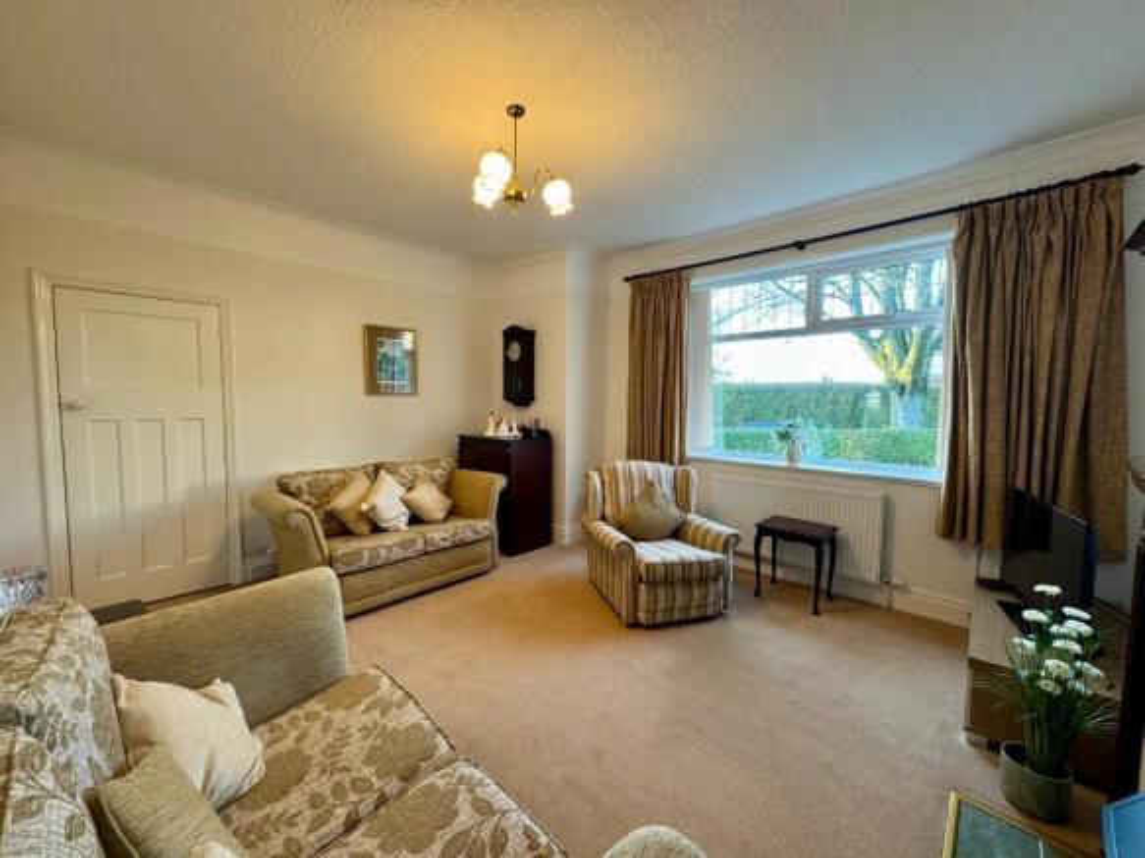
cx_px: 572
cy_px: 429
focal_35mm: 14
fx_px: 463
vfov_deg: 85.7
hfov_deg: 102.1
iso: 200
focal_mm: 2.22
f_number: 2.2
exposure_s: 1/50
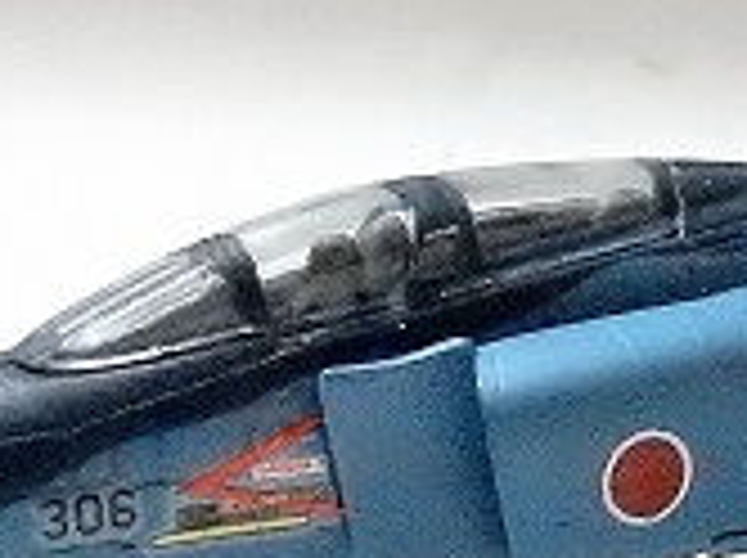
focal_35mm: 152
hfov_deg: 12.8
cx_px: 832
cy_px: 385
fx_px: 3275
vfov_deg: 9.7
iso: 3200
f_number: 4
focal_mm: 6.4
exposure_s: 1/60
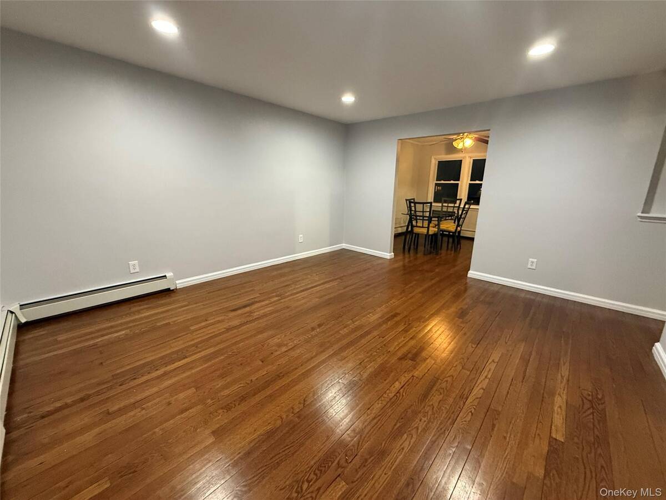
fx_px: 269
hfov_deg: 102.1
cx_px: 333
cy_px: 250
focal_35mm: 14
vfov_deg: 85.7
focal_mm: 2.22
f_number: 2.2
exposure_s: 1/60
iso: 500
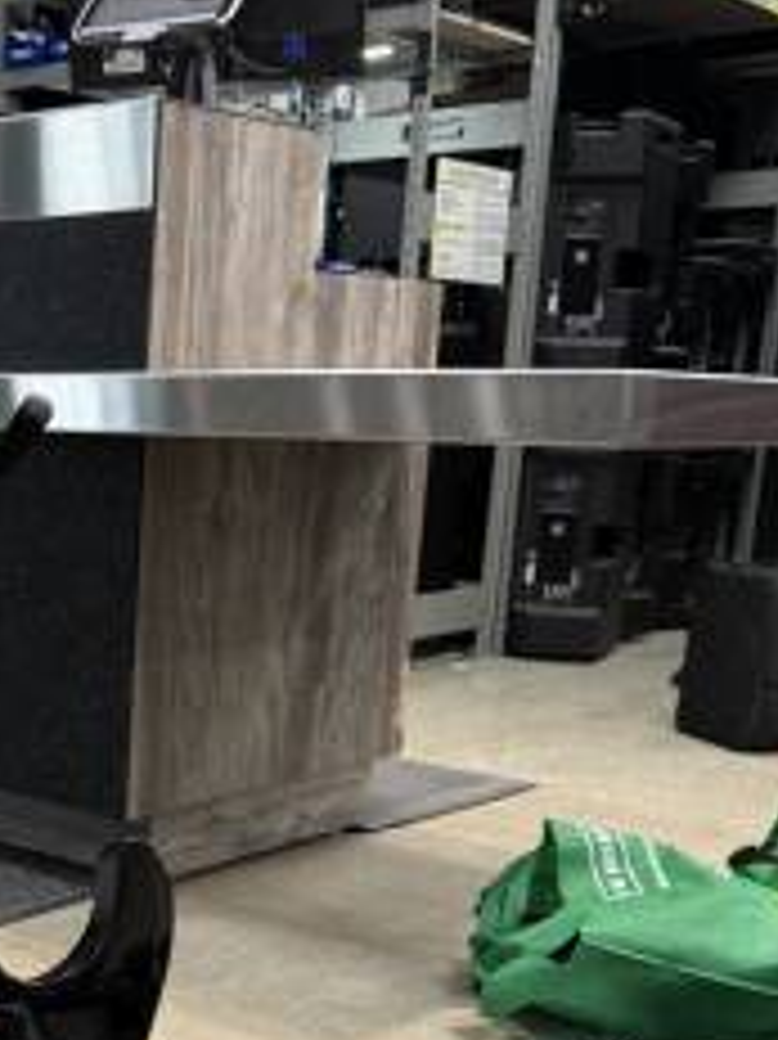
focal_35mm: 54
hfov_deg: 25.2
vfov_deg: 34.9
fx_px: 1620
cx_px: -63
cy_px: 761
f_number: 1.78
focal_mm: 6.76
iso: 160
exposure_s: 1/120
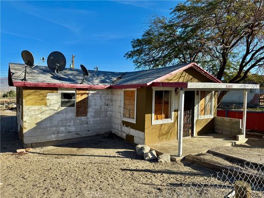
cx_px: 132
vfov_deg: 56.8
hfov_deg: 71.6
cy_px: 99
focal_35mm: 24
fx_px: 183
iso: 80
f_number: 1.78
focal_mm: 6.76
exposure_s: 1/3584
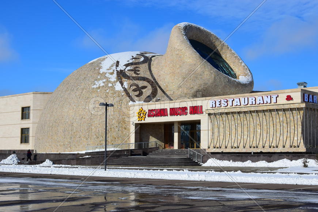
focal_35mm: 52
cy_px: 106
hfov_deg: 37.9
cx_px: 159
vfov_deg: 25.8
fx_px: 464
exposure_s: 1/320
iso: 100
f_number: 11
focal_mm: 35
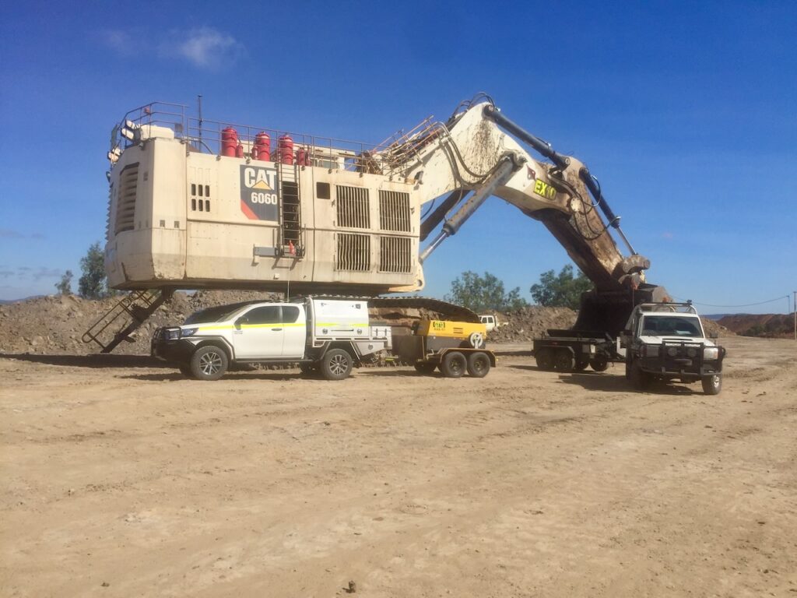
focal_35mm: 29
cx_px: 398
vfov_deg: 48.2
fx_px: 668
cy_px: 299
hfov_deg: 61.7
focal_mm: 4.15
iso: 32
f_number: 2.2
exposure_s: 1/3049
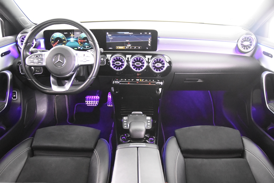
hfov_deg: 61.9
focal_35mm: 30
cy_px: 92
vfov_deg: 43.6
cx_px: 137
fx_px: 228
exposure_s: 1/30
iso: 9000
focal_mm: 20
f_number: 2.8
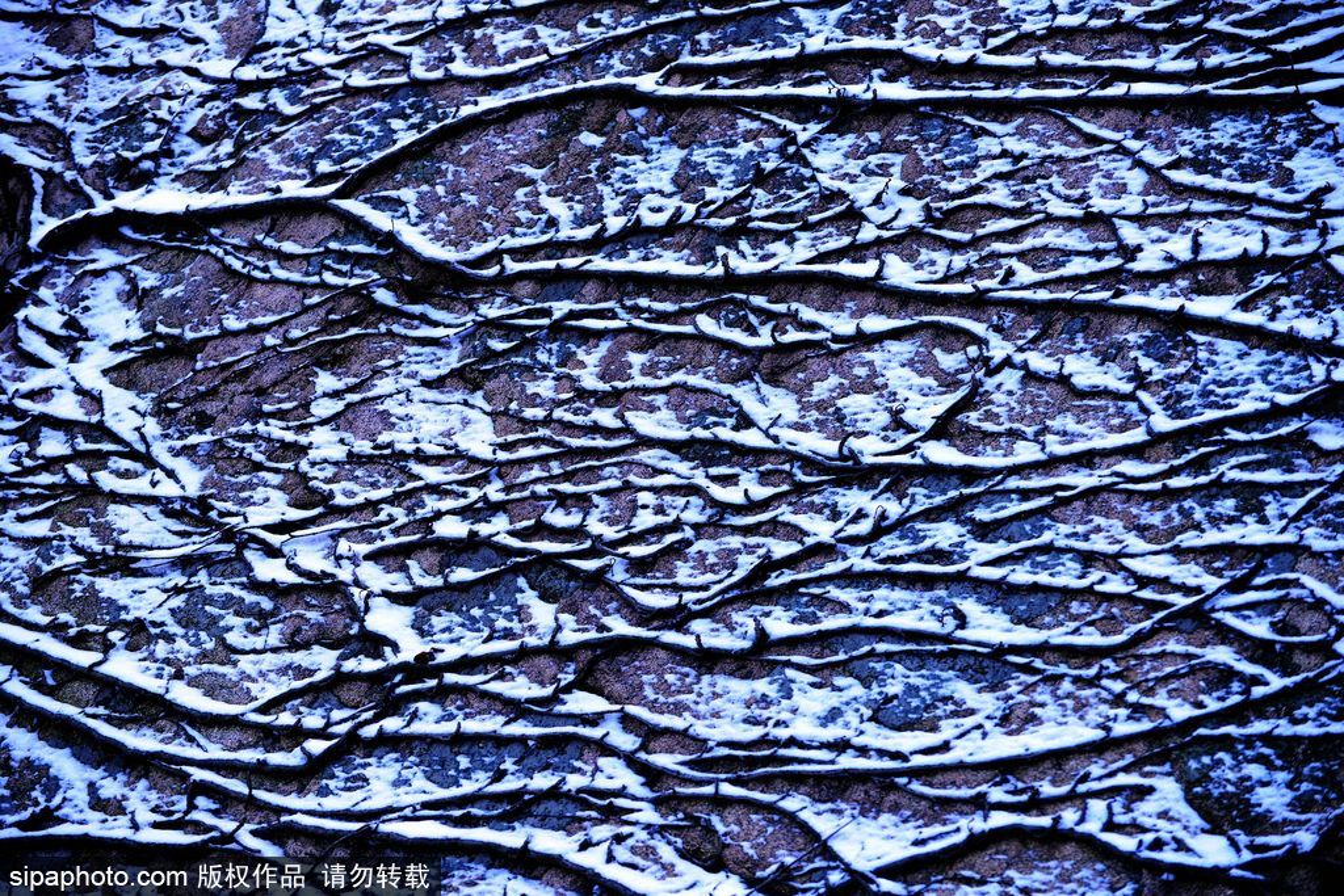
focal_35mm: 122
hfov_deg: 16.8
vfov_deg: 11.2
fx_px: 4555
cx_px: 672
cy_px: 448
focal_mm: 122
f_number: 6.3
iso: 200
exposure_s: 1/160
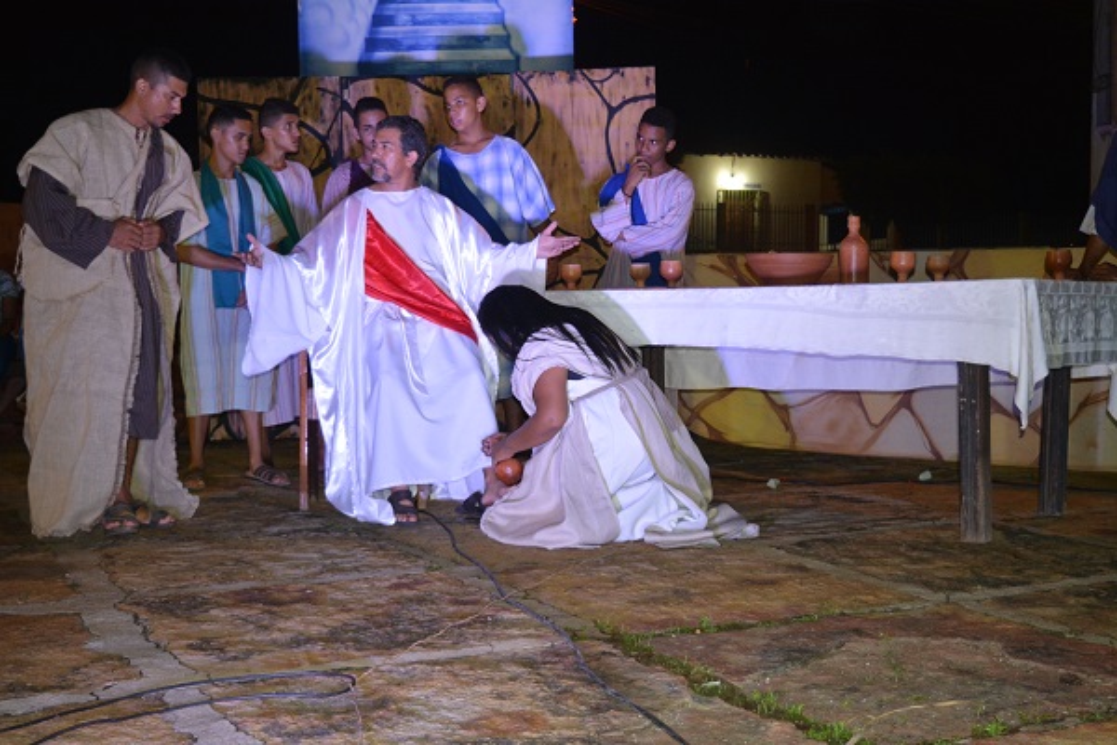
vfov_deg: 28.1
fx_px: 1489
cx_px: 558
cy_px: 372
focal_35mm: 48
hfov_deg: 41.1
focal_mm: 32
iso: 1400
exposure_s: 1/60
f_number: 4.5
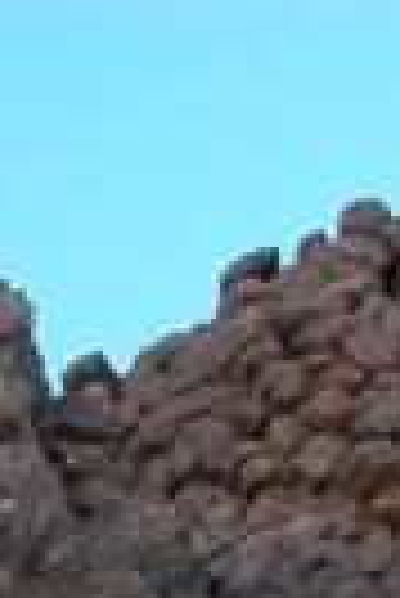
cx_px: 103
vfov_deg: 8.4
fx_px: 3918
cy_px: 1075
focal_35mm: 236
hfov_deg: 5.8
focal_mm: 29
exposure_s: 1/125
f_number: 5.6
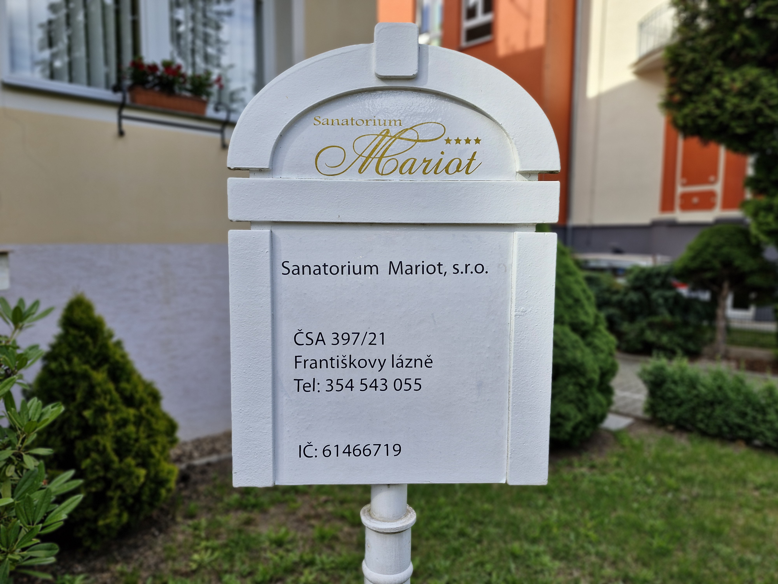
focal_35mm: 23
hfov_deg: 73.9
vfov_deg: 58.9
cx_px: 389
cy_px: 292
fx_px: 517
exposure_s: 1/816
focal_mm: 5.54
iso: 50
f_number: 1.8
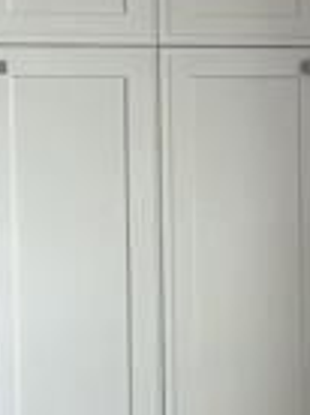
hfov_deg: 7.1
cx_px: 798
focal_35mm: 193
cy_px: 247
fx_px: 2312
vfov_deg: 10.3
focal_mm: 5.7
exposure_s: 1/120
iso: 64
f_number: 1.5
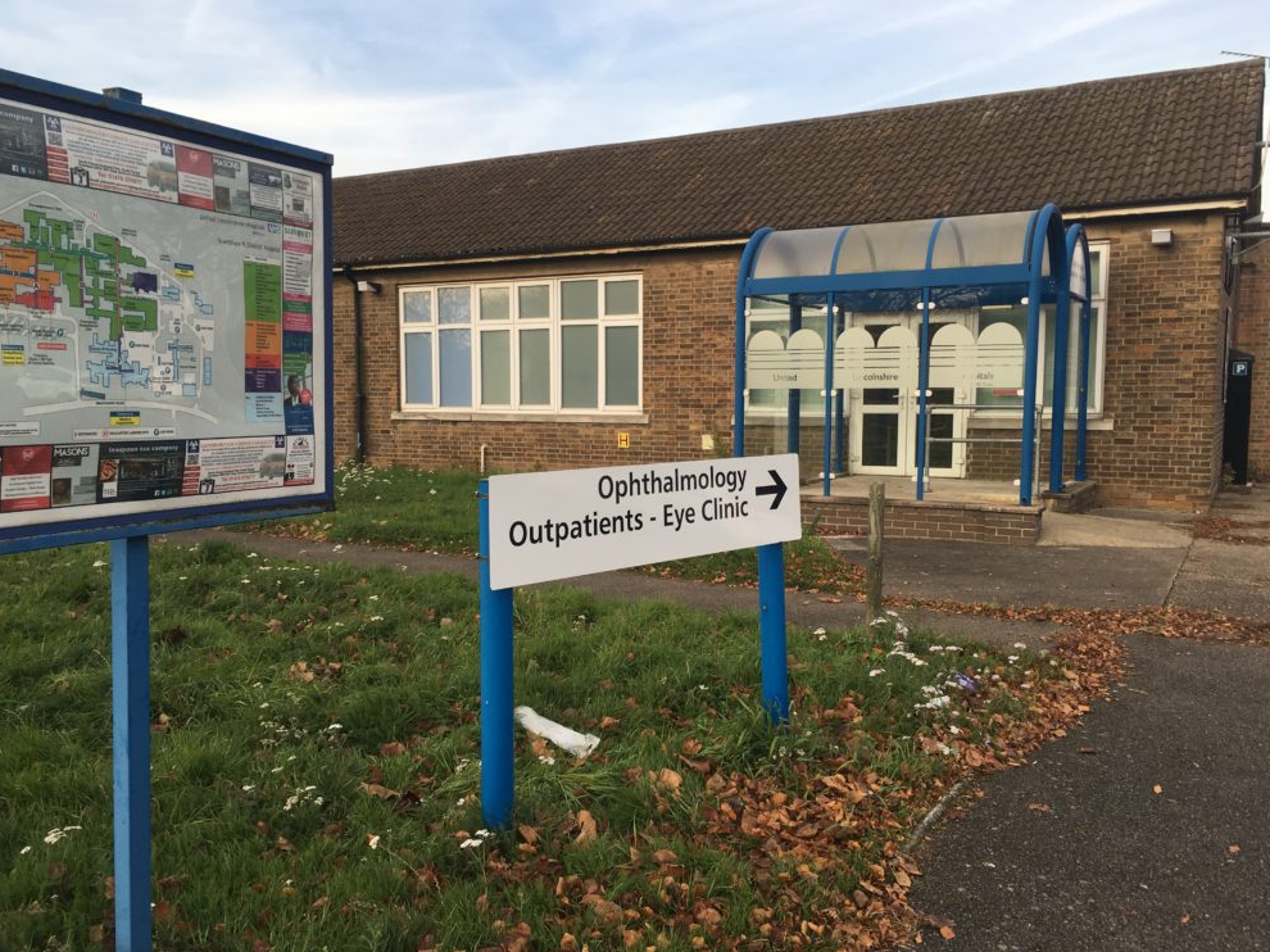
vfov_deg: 46.8
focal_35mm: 30
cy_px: 491
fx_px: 1100
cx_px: 634
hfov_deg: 60.0
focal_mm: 4.15
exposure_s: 1/337
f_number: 2.2
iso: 25
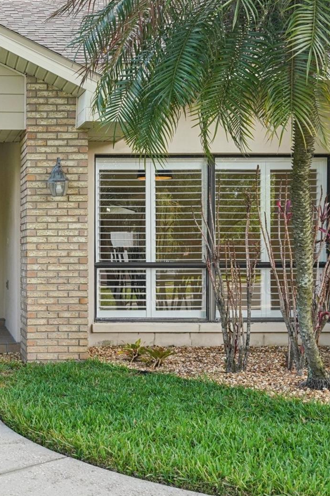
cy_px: 246
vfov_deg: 38.2
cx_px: -28
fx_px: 715
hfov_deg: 24.3
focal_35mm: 52
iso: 640
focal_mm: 23
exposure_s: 1/200
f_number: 8
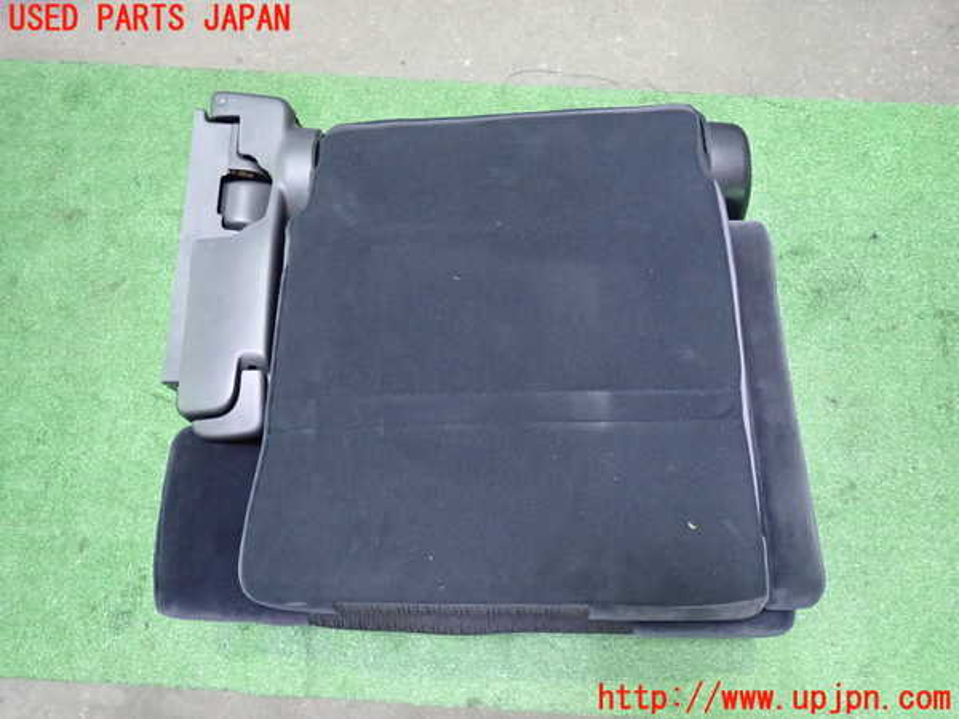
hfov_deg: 69.4
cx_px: 480
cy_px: 360
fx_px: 693
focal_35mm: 25
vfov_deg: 54.9
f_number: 2
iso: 640
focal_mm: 4.5
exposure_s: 1/30
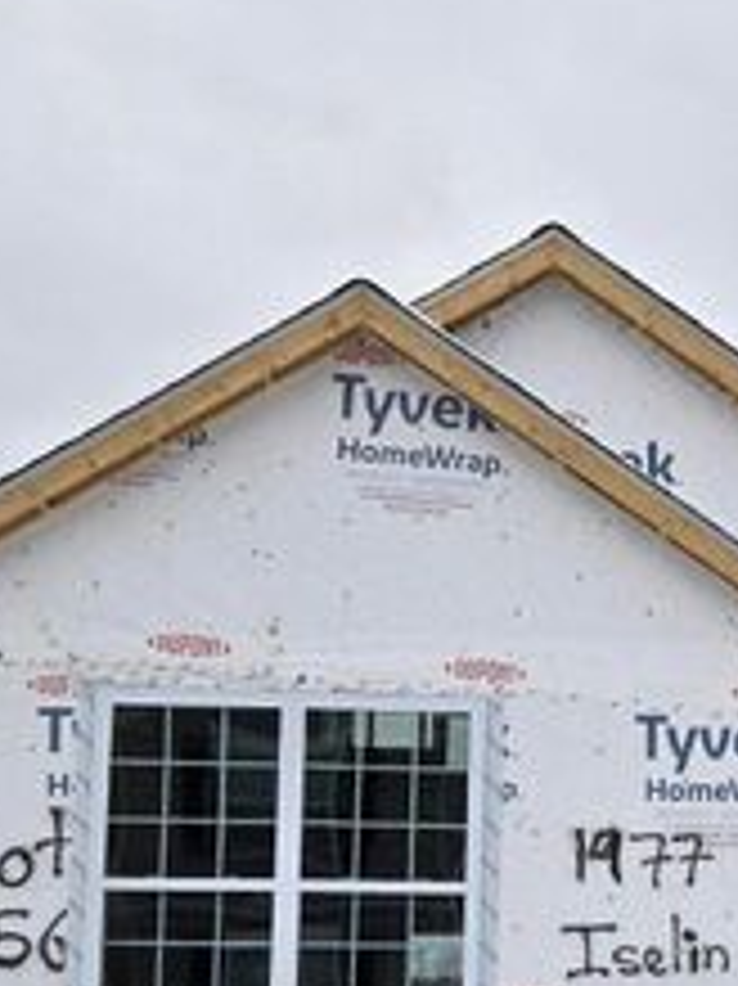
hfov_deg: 19.8
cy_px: 858
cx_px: 873
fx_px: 1992
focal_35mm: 70
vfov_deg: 27.0
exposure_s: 1/2175
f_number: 1.8
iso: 25
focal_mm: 5.4
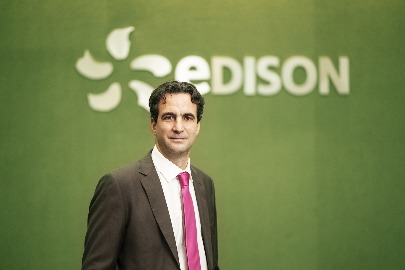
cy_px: 135
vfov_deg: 16.1
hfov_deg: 23.9
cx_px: 202
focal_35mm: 85
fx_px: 956
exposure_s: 1/400
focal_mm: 85
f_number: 1.8
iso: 640
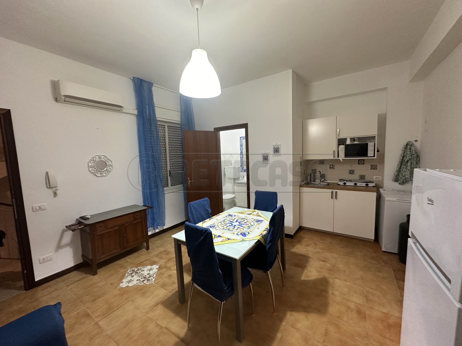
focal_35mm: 14
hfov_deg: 102.1
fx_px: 187
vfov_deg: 85.7
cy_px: 173
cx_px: 231
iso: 250
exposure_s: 1/50
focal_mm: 2.22
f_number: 2.2
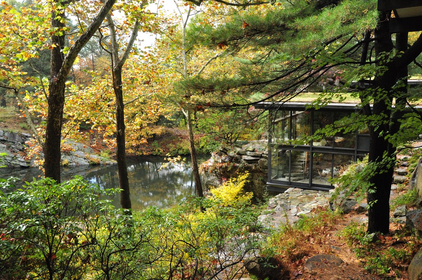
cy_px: 140
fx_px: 369
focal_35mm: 32
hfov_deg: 59.6
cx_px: 211
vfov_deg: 41.6
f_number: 10
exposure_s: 1/400
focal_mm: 21
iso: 1600
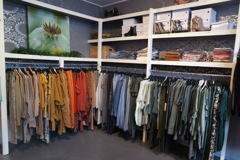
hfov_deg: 73.7
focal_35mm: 24
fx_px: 160
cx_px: 120
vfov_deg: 53.1
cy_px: 80
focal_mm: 16
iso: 800
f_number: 3.5
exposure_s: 1/30
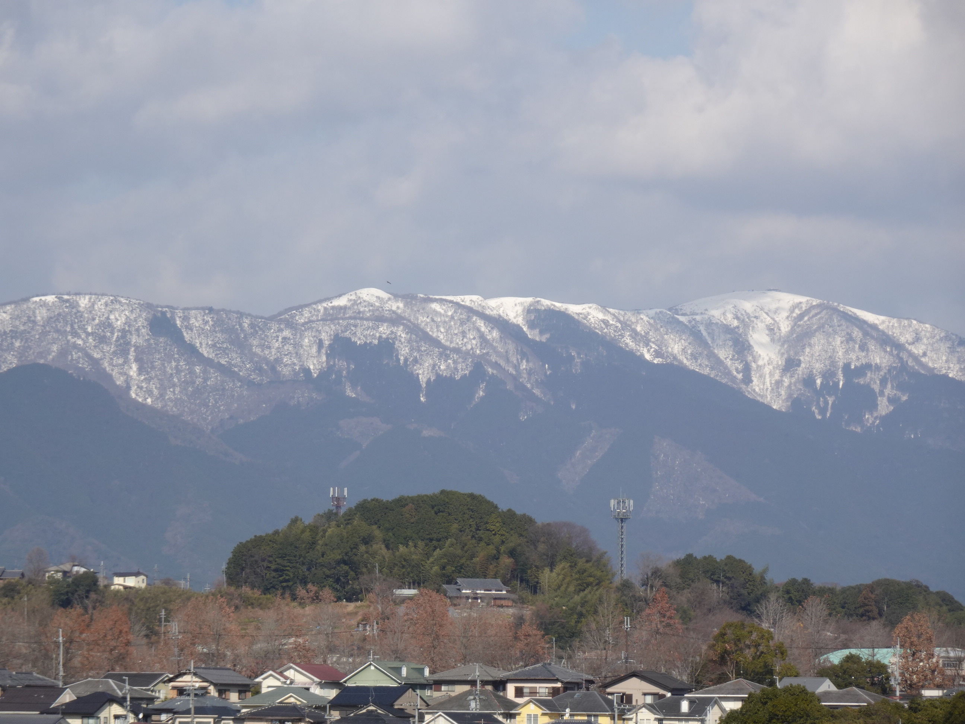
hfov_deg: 9.6
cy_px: 362
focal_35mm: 206
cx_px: 482
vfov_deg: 7.2
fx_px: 5743
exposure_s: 1/500
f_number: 6.3
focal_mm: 33.18
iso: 80
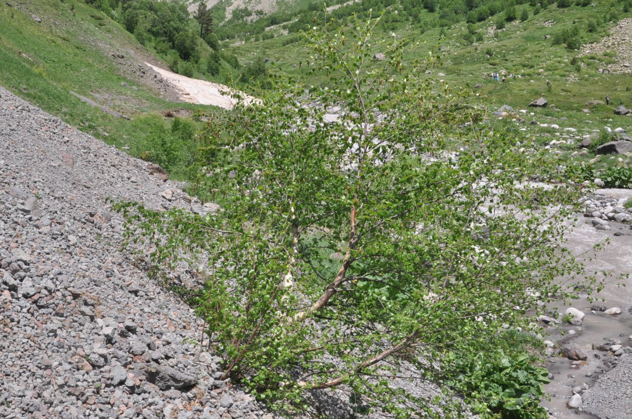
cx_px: 316
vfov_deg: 31.8
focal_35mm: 42
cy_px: 210
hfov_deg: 46.5
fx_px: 736
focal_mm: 28
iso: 200
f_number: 14
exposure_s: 1/125
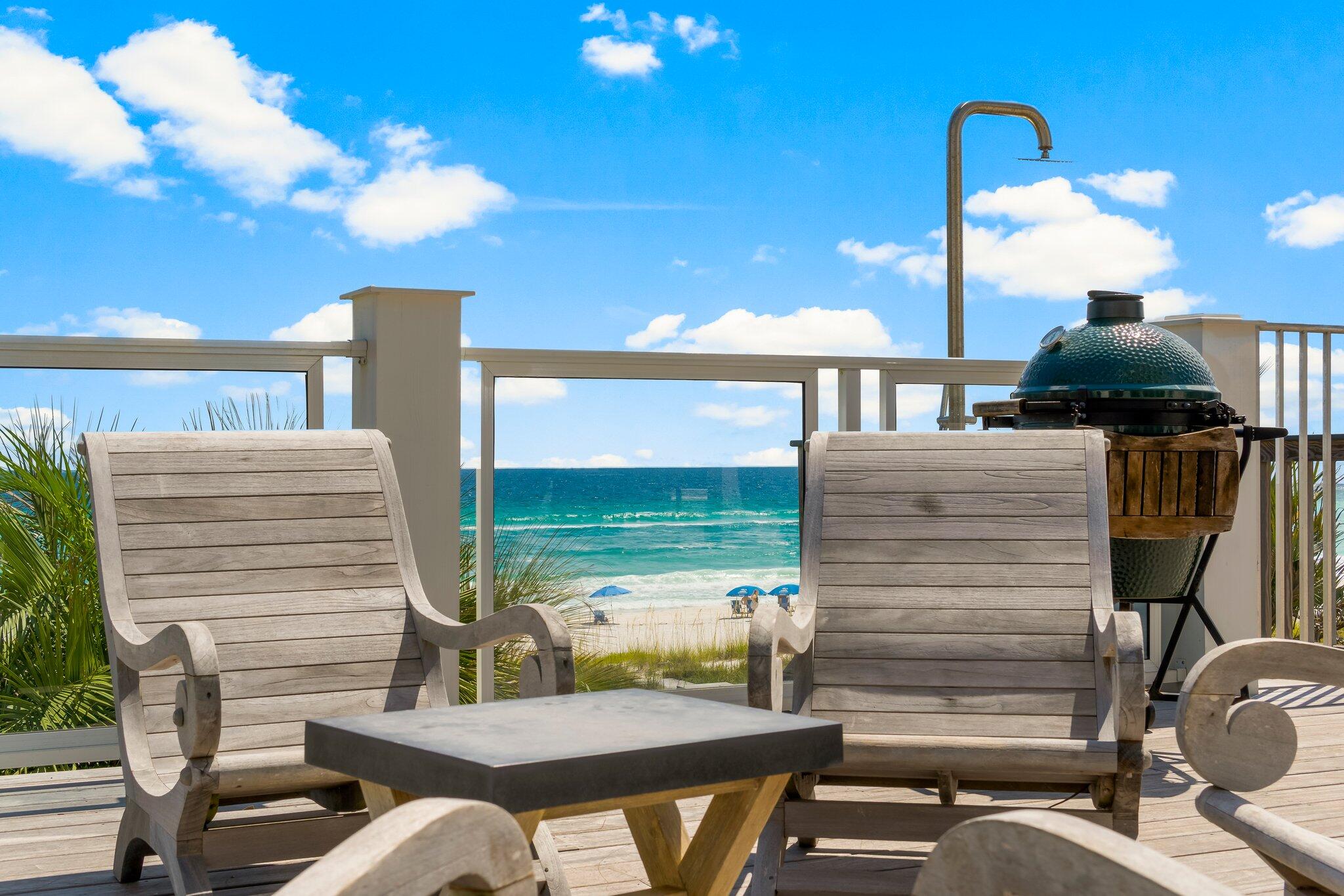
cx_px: 672
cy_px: 448
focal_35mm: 45
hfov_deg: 43.6
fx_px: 1680
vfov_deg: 29.9
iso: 100
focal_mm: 30
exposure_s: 1/1000
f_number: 9
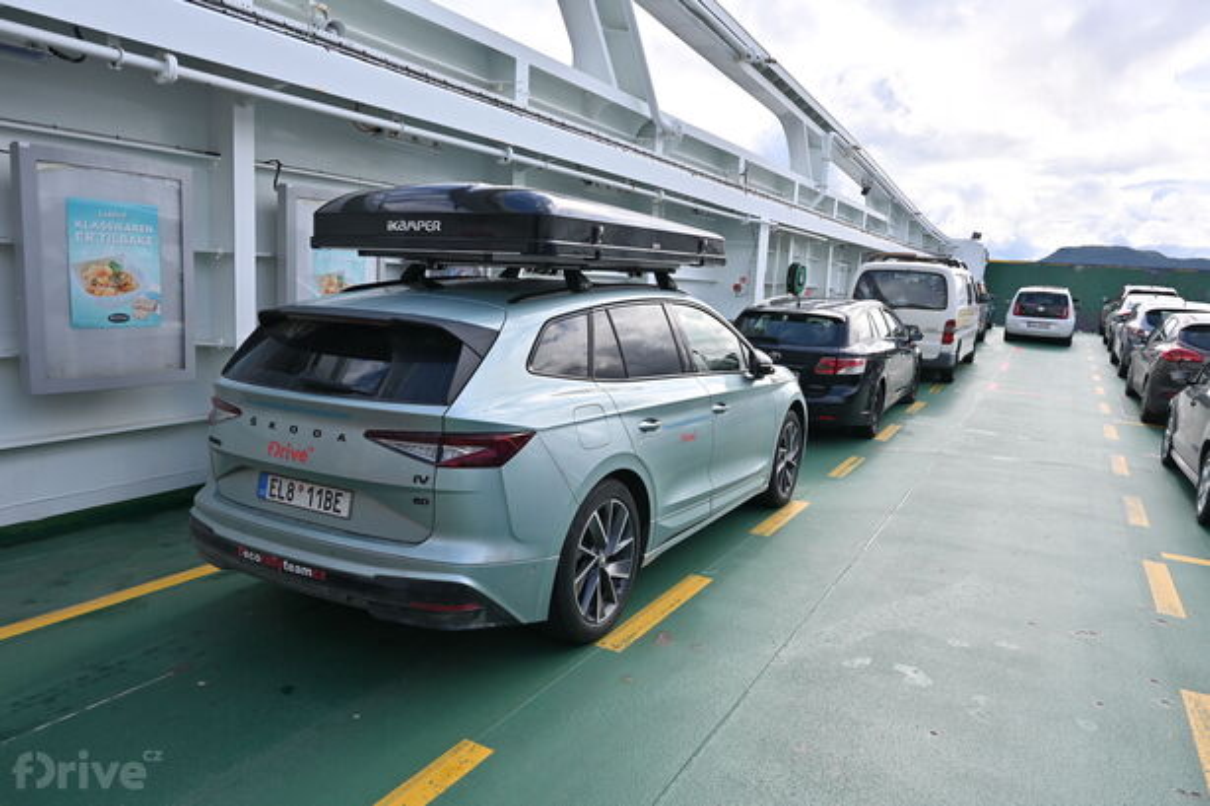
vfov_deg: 53.1
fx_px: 806
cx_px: 605
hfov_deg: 73.8
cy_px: 403
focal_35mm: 24
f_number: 6.3
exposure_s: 1/320
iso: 100
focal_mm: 16
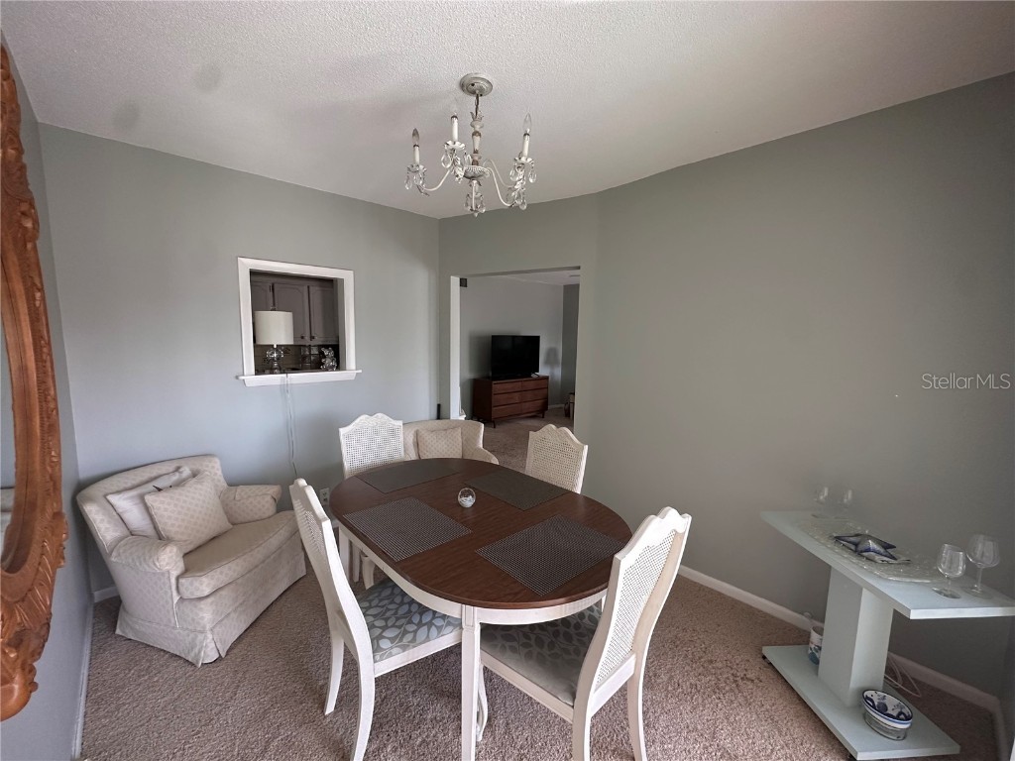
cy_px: 380
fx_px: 411
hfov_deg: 102.1
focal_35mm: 14
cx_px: 508
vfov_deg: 85.7
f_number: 2.2
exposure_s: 1/99
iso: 250
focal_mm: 2.22
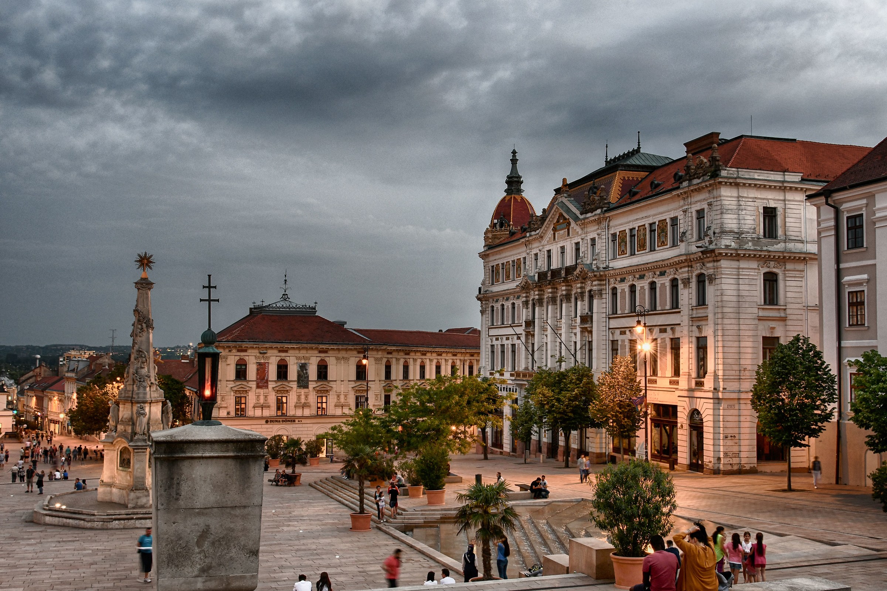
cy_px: 296
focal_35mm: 36
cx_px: 444
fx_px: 887
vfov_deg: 36.9
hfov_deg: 53.1
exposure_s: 1/3
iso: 100
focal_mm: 24
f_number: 7.1
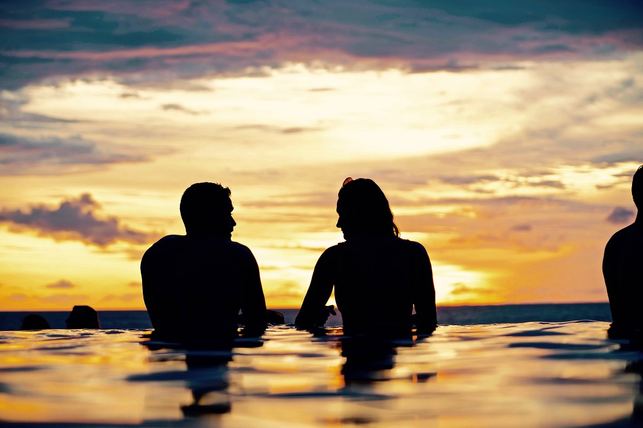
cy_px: 214
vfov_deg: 13.0
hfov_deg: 19.5
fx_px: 1875
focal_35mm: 105
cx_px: 322
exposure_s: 1/200
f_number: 4
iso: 200
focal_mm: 105
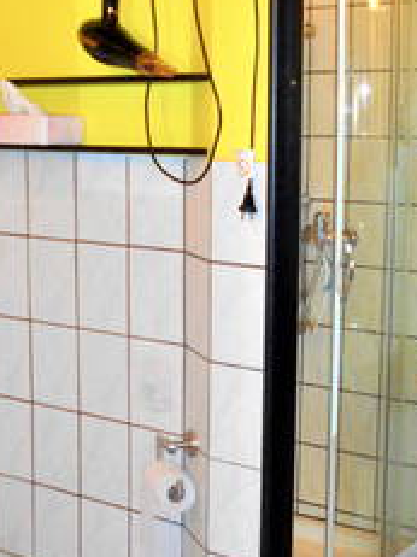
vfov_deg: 36.8
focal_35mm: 52
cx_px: 183
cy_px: 272
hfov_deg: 28.0
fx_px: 836
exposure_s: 1/25
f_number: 3.4
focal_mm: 5.1
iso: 200
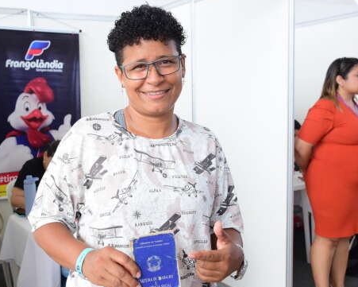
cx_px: 140
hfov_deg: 40.9
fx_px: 477
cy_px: 153
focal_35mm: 45
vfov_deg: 33.4
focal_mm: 24
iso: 500
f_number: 5.6
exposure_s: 1/160
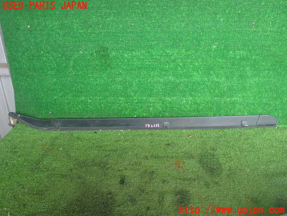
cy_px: 108
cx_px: 144
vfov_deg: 46.8
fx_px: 249
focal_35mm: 30
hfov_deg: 60.0
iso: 200
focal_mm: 5.4
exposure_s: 1/100
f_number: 2.3
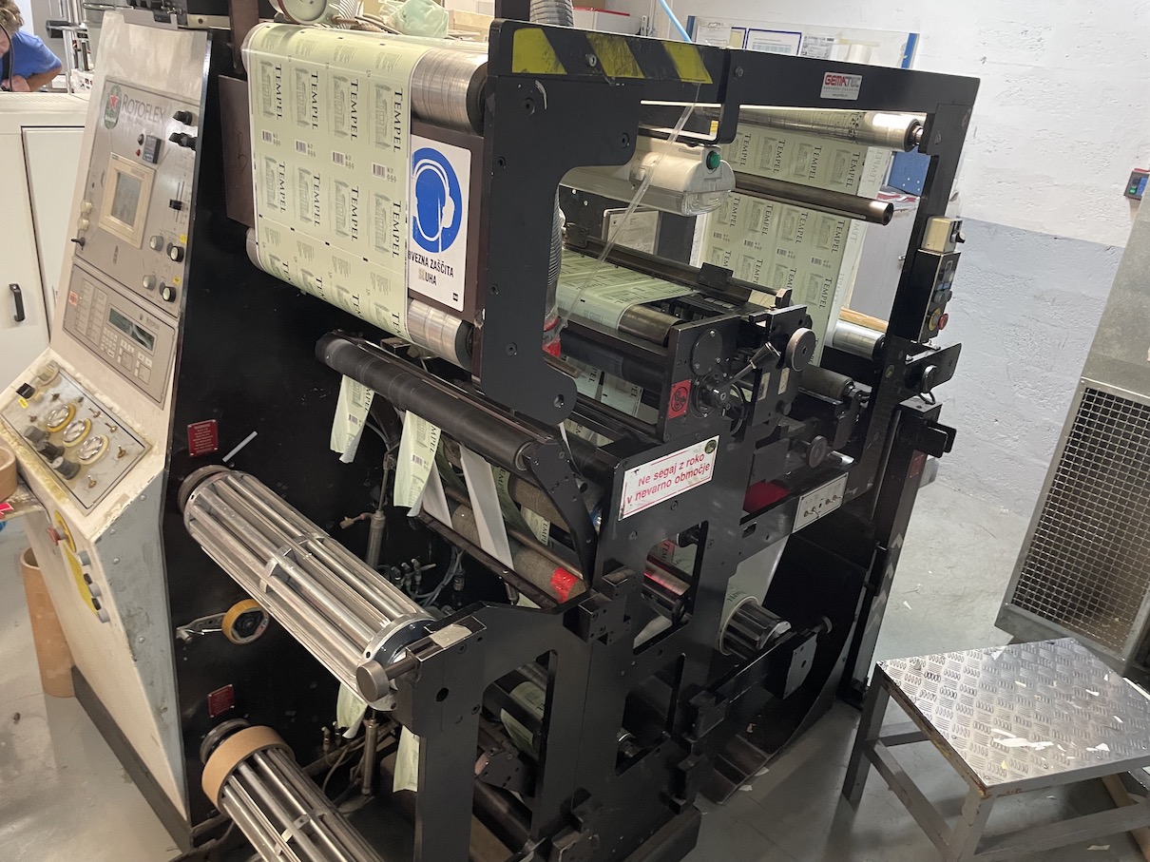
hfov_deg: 67.3
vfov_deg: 53.0
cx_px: 575
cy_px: 431
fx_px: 864
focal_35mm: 26
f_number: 1.6
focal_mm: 4.2
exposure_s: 1/50
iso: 250
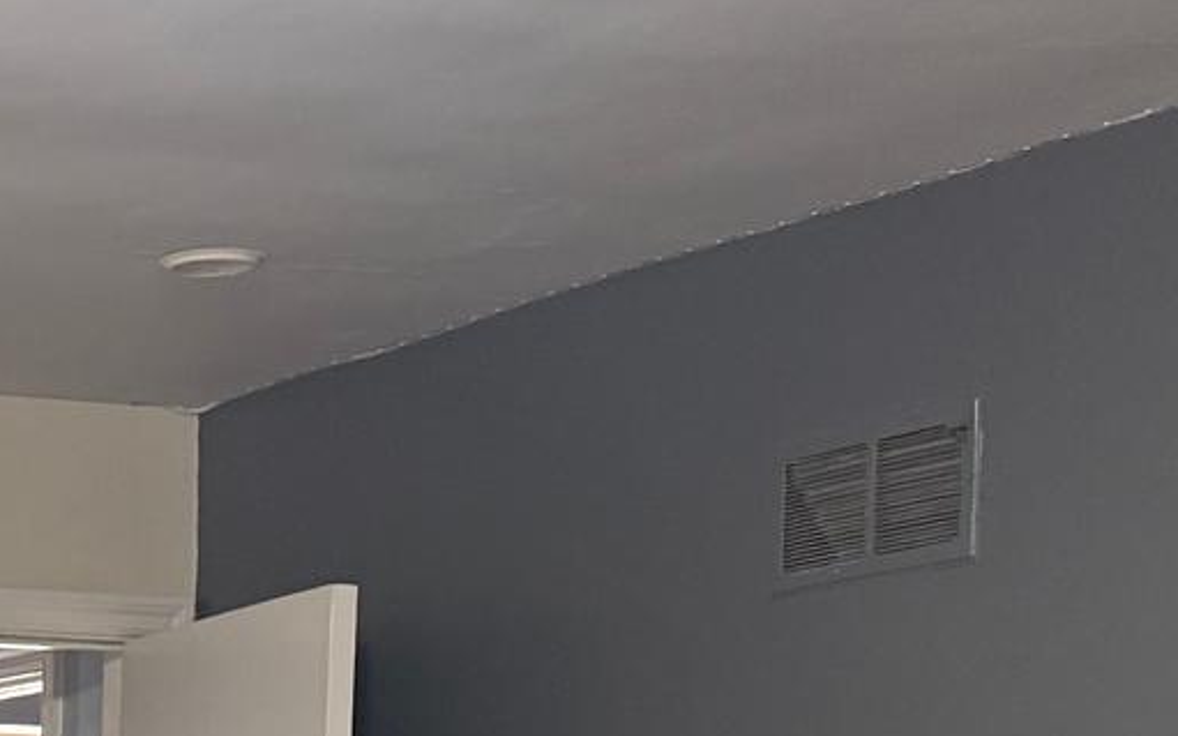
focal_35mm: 102
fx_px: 3274
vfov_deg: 12.1
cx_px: -426
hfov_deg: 18.7
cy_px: 1158
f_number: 1.78
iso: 500
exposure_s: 1/60
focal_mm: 6.76
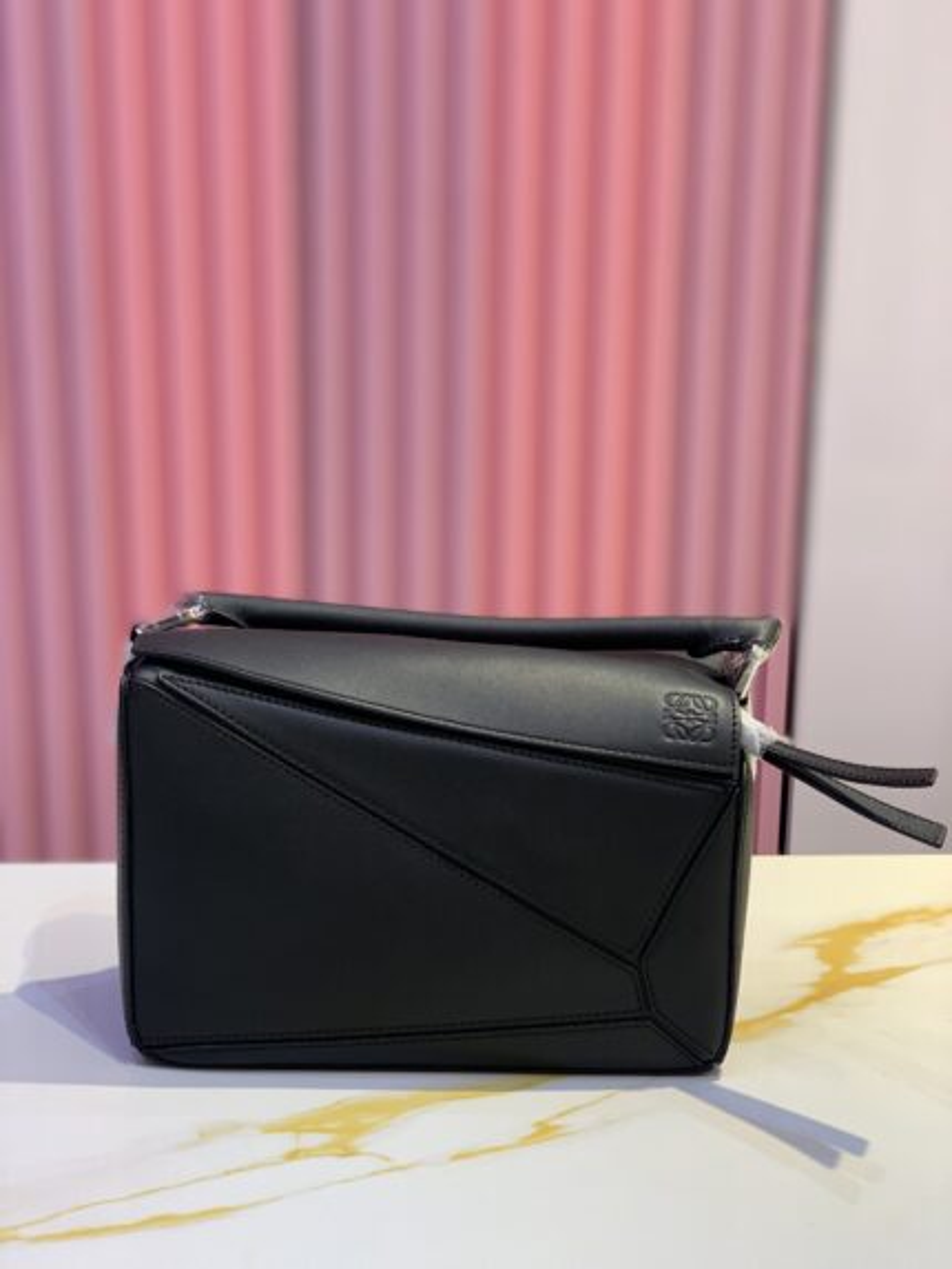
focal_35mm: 52
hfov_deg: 28.0
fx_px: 1906
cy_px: 634
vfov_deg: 36.8
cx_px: 476
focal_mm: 6
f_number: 2.4
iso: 64
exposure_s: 1/50
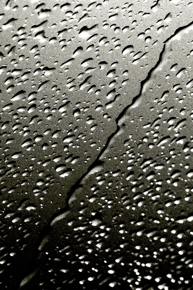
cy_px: -221
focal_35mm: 265
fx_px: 2131
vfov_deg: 7.6
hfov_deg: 5.1
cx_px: 390
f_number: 5.6
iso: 500
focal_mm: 35
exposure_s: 1/6400
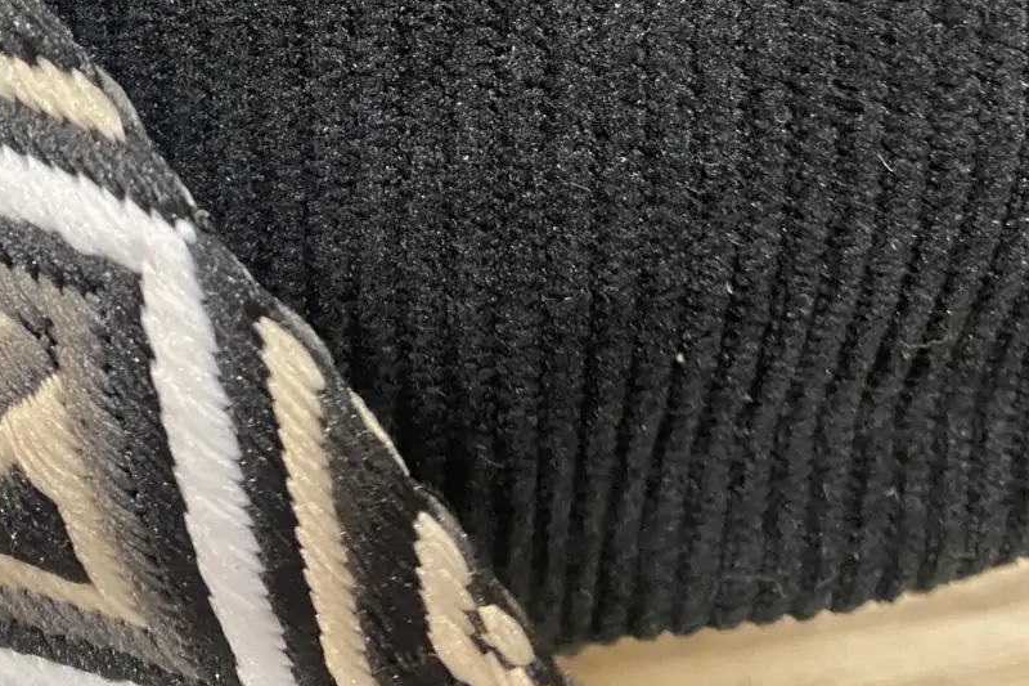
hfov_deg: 30.1
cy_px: -233
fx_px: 1857
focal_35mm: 65
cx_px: 187
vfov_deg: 19.2
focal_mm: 4.25
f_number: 1.8
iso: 320
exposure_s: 1/50
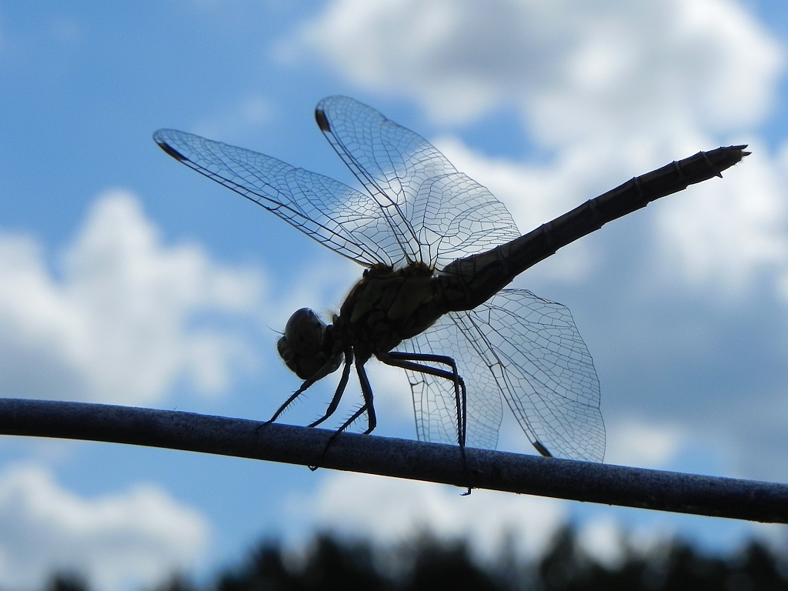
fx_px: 2390
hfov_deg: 18.7
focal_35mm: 105
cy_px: 296
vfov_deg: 14.1
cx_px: 394
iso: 160
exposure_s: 1/896
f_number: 8
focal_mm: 18.8
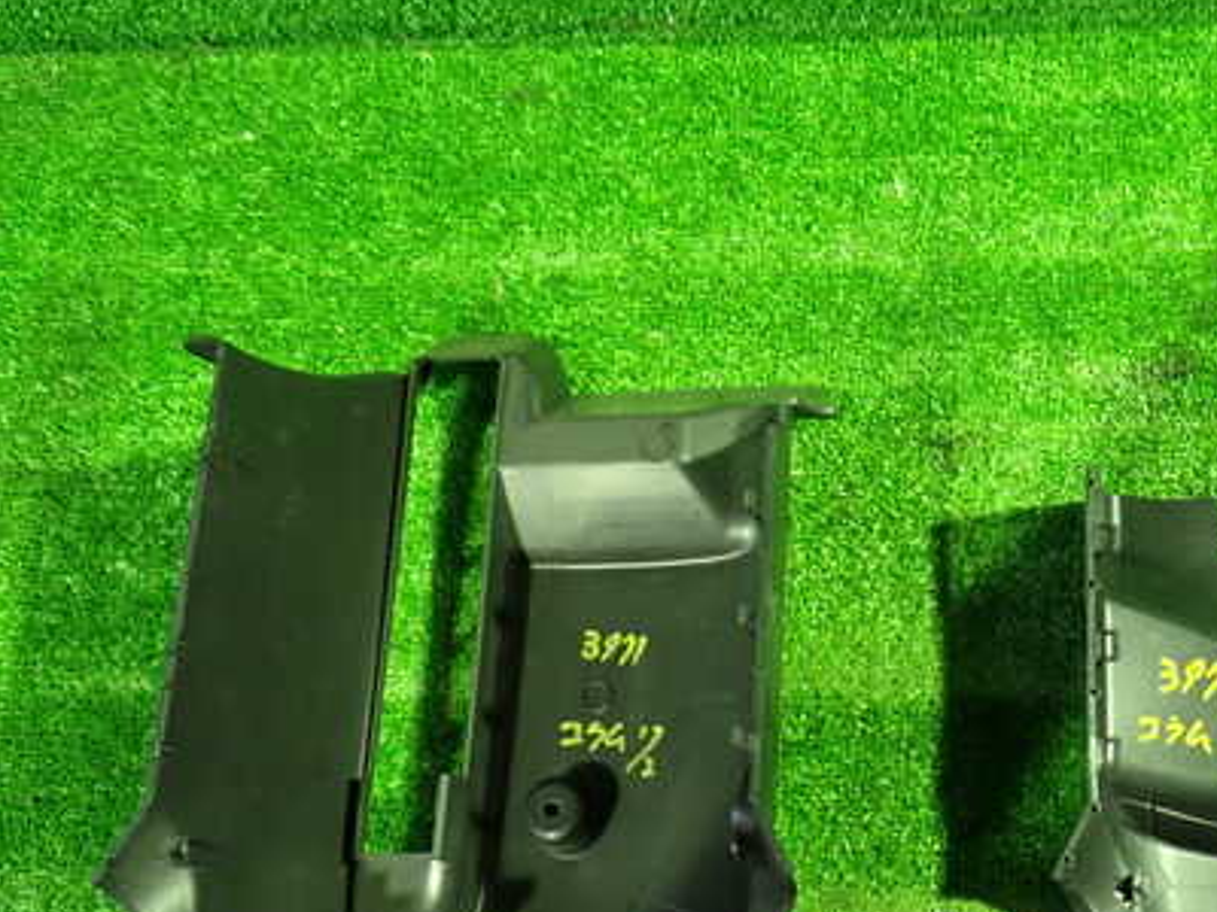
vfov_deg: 32.0
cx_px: 907
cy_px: 596
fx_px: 1582
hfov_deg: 40.9
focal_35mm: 45
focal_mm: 5.4
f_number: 2.3
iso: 800
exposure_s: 1/20
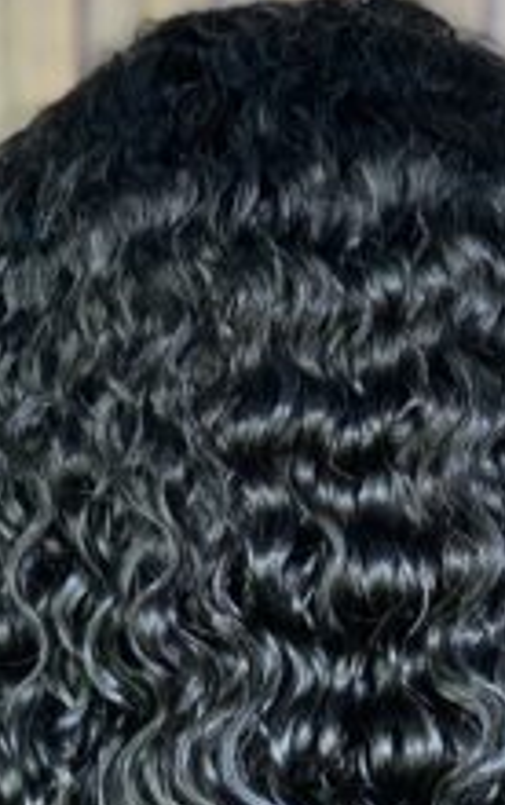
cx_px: 359
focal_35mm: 200
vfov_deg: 10.3
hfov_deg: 6.6
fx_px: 4393
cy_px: 886
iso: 64
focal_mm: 6
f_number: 2.4
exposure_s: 1/88
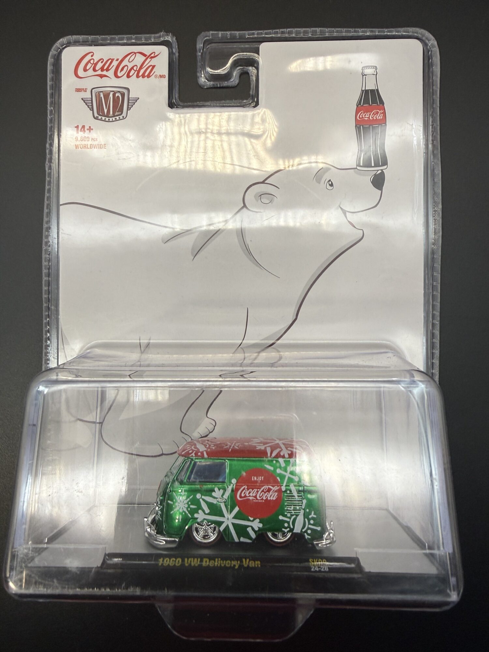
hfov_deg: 56.8
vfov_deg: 71.6
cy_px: 326
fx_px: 452
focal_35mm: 24
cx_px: 244
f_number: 2.2
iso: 64
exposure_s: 1/120
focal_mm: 2.22
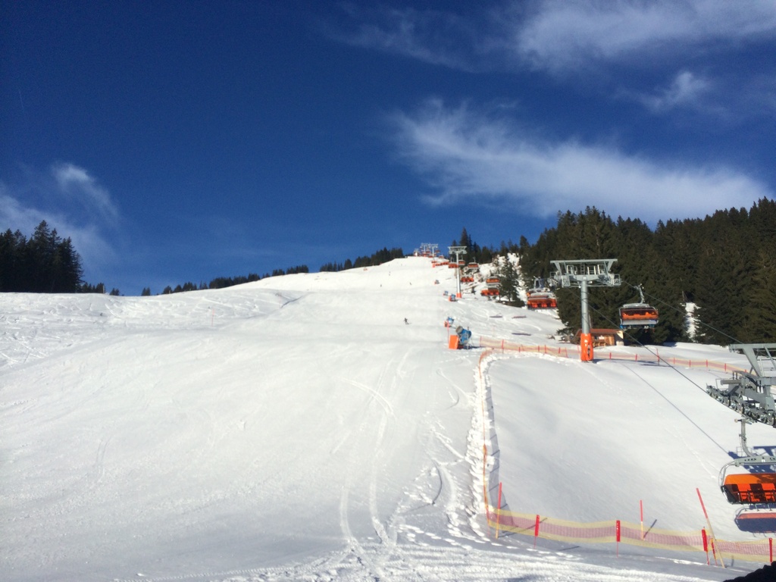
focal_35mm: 30
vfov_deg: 46.8
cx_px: 388
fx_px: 673
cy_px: 291
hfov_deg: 60.0
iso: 40
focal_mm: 4.12
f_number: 2.2
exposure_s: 1/4566
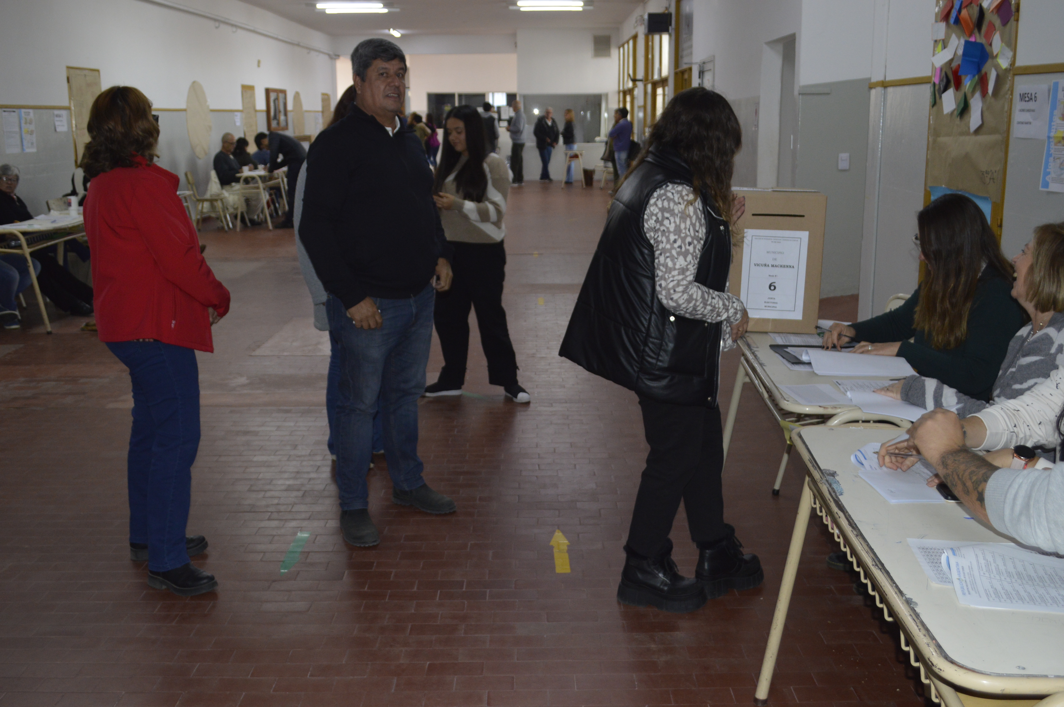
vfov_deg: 36.8
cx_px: 532
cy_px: 354
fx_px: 1063
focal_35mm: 36
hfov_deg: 53.2
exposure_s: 1/60
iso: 800
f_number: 4
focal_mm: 24
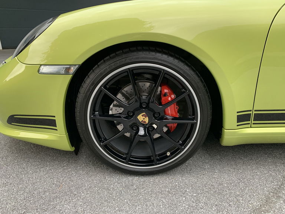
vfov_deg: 53.1
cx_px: 142
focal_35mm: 26
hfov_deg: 67.3
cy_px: 107
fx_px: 214
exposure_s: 1/68
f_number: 1.8
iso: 100
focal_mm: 4.25
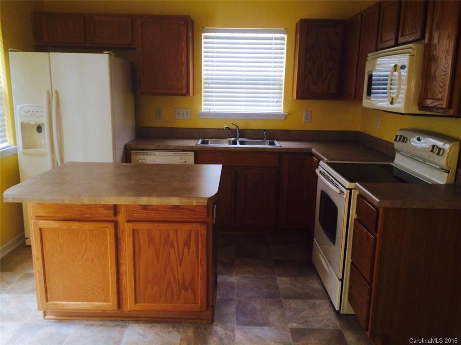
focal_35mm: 30
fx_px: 400
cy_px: 172
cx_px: 230
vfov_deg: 46.8
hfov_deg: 60.0
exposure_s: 1/30
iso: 64
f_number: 2.2
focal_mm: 4.12
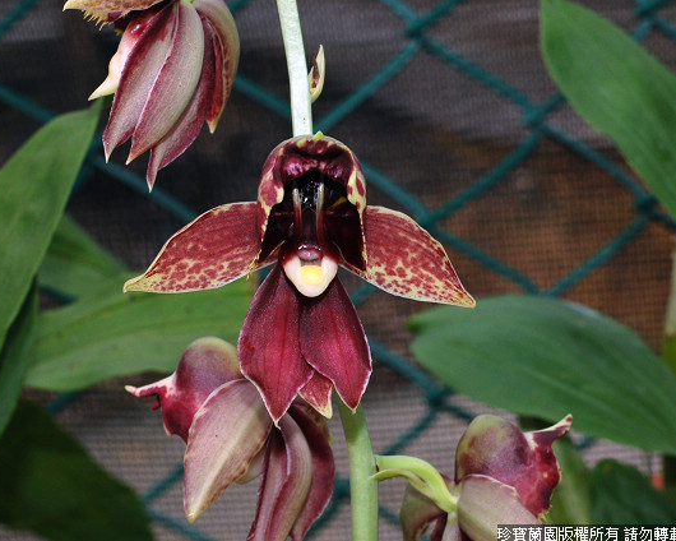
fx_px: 1701
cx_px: 307
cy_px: 270
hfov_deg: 22.5
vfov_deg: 18.1
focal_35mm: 85
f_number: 10
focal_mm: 50
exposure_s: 1/80
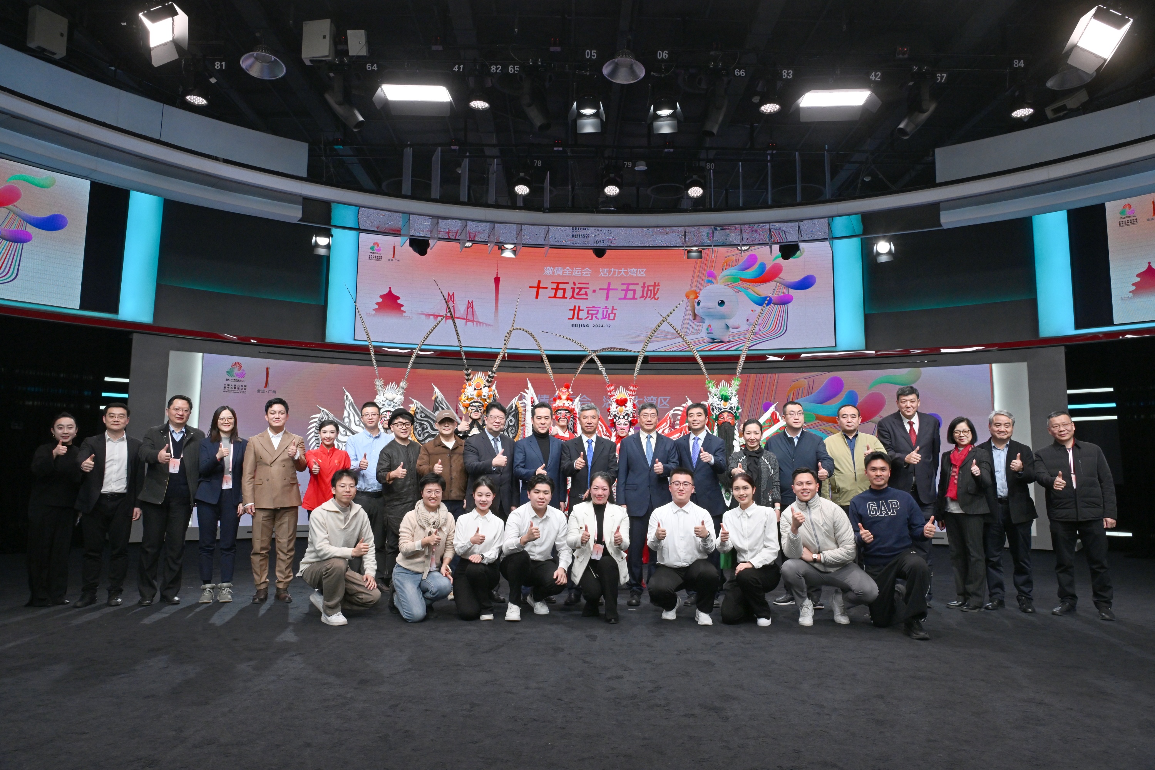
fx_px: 770
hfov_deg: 73.7
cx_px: 578
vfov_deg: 53.1
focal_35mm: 24
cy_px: 385
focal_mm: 24
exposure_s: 1/160
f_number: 13
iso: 2000
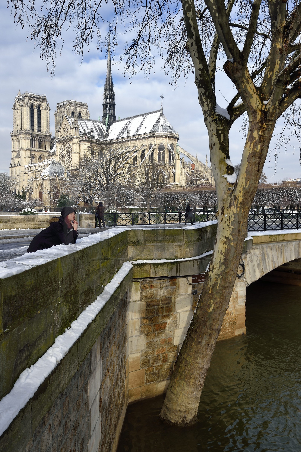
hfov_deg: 36.8
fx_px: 452
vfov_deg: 53.2
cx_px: 150
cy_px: 226
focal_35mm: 36
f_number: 13
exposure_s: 1/200
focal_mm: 36
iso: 200
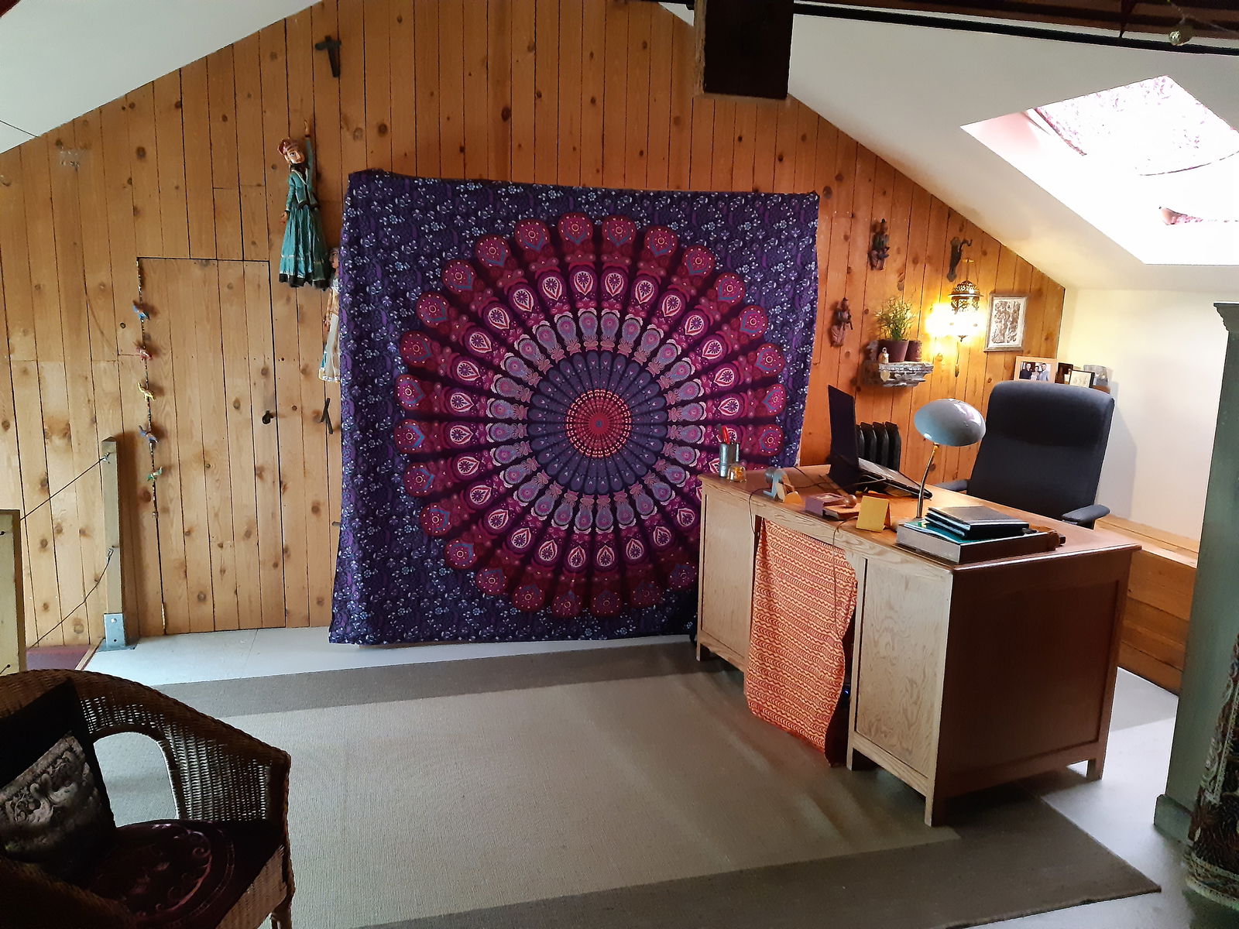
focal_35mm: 26
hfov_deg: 67.3
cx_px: 620
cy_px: 464
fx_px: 931
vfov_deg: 53.1
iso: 640
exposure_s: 1/20
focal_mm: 3.92
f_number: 1.7
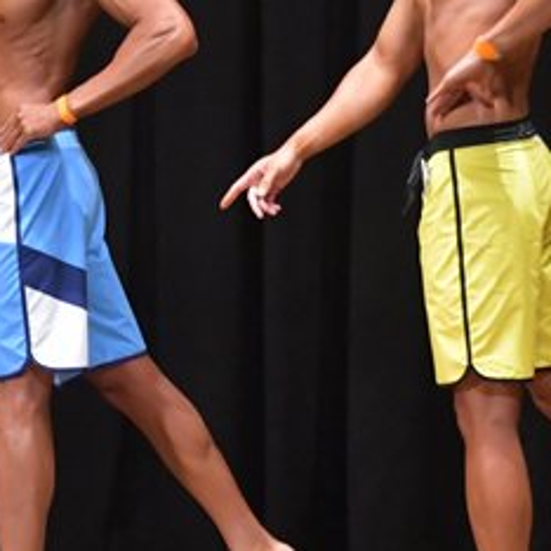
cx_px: -6
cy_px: 228
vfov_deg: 3.3
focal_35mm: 526
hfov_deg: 3.3
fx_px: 9473
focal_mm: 125
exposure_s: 1/400
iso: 6400
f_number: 5.6
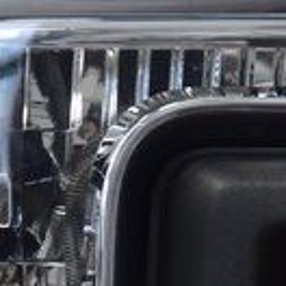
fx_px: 4057
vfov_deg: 4.0
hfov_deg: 4.0
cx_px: 63
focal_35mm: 434
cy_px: 389
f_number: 5
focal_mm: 70
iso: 1600
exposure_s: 1/125
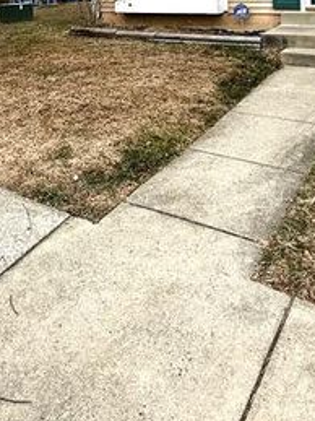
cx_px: 93
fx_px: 437
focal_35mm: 36
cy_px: 7
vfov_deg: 44.3
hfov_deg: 38.9
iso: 50
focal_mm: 2.22
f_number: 2.2
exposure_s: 1/607
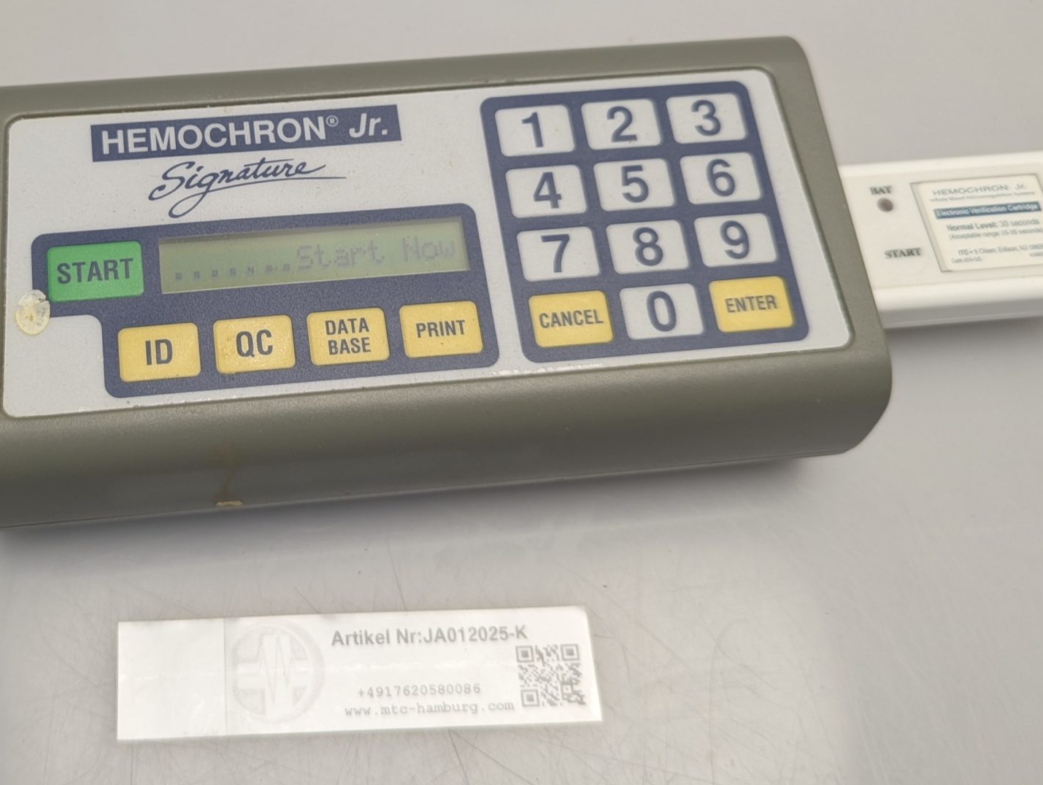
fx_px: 1297
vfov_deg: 33.1
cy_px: 216
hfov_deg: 42.7
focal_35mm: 43
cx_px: 282
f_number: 1.85
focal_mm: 6.81
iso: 54
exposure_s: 1/100
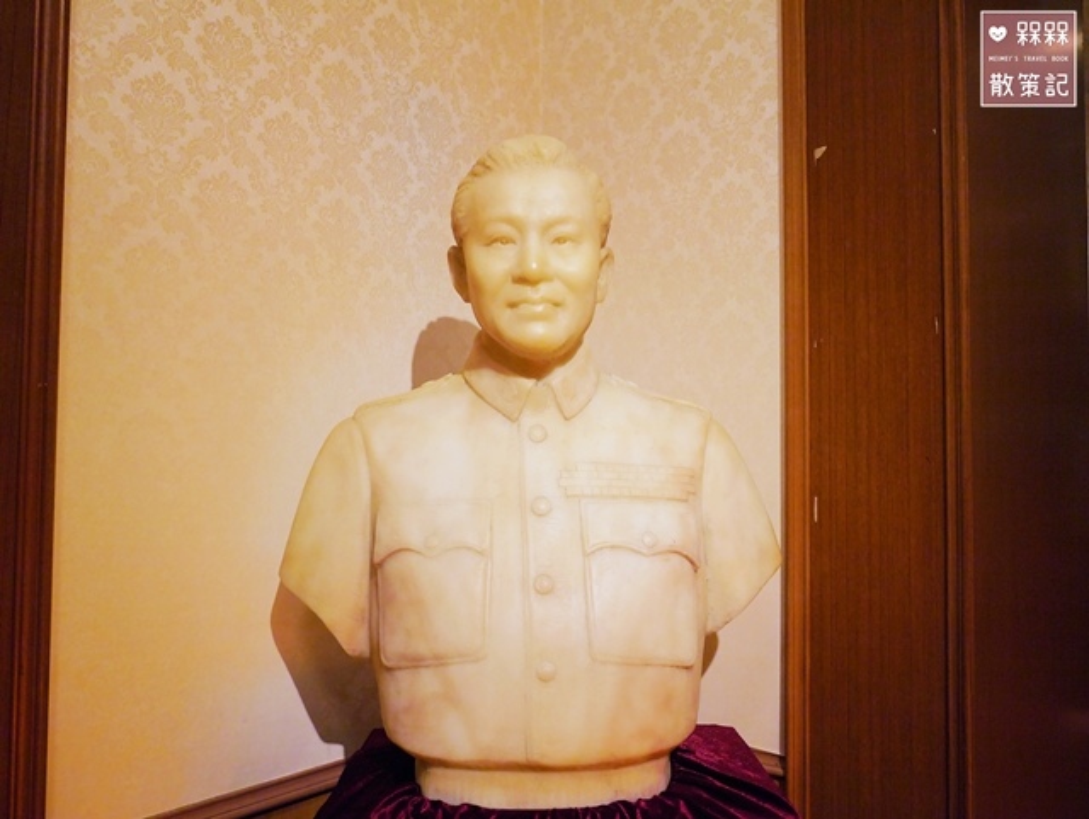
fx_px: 944
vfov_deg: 46.9
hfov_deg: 59.9
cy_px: 410
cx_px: 544
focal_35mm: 30
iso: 200
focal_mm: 15
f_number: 2.5
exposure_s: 1/200
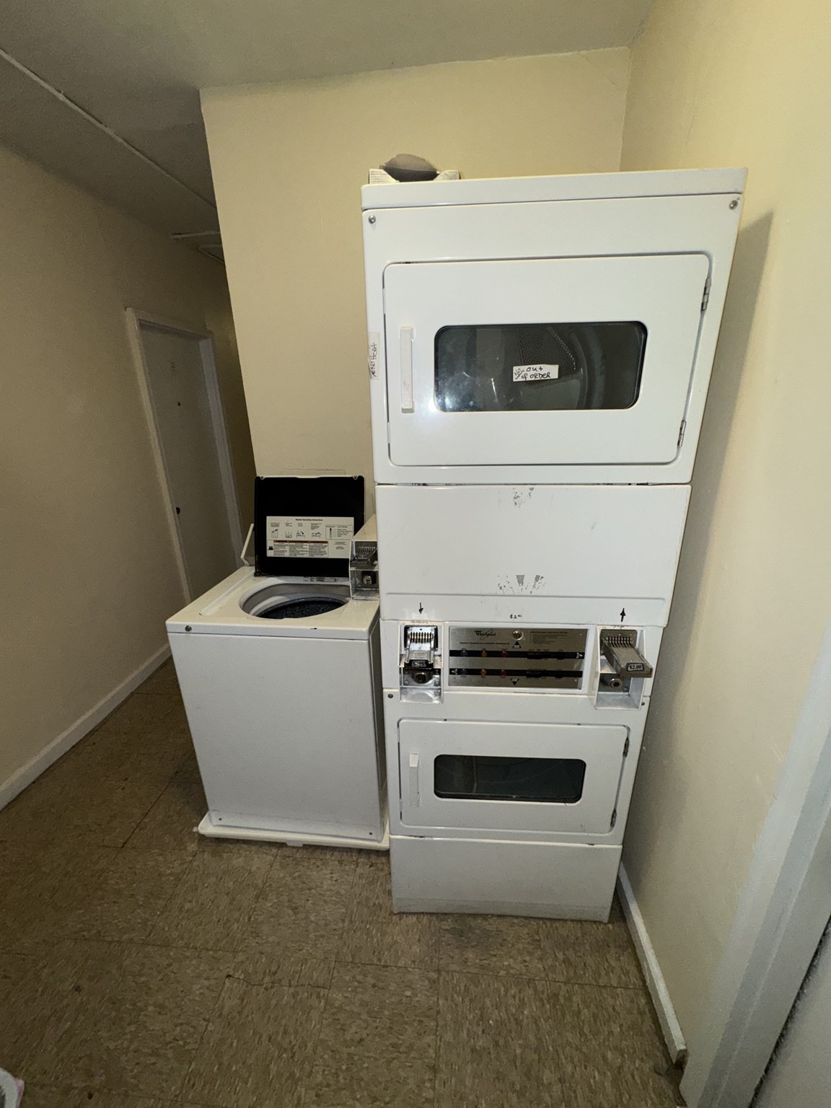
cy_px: 554
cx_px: 416
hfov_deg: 85.7
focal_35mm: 14
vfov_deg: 102.1
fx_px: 448
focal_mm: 2.22
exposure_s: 1/60
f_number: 2.2
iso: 80
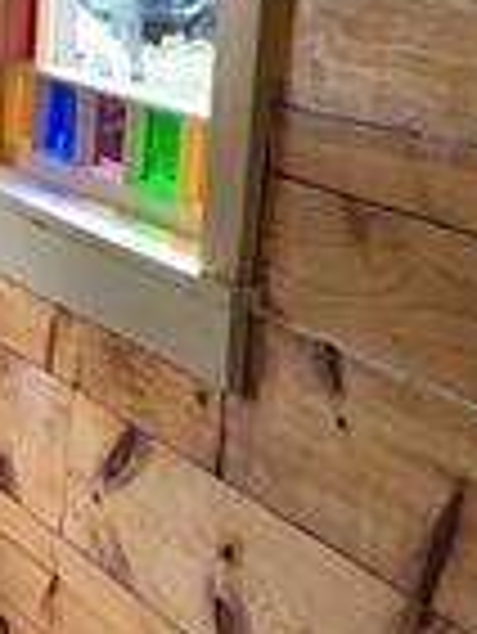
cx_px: -472
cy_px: 544
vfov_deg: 14.9
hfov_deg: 10.4
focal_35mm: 131
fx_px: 2403
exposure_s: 1/120
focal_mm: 5.56
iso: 116
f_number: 1.8
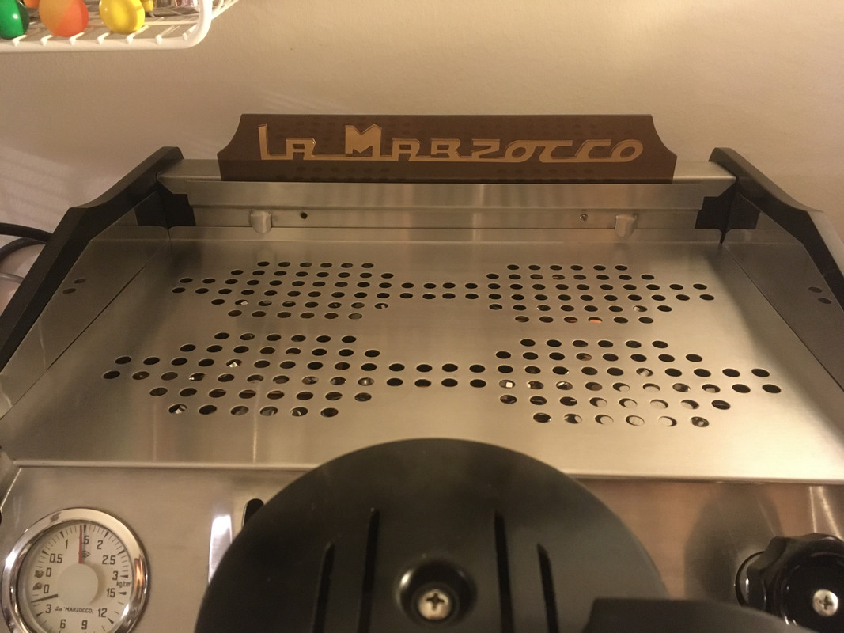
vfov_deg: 48.2
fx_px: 707
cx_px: 422
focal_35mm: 29
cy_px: 316
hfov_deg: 61.7
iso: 500
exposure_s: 1/17
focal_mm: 4.15
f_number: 2.2
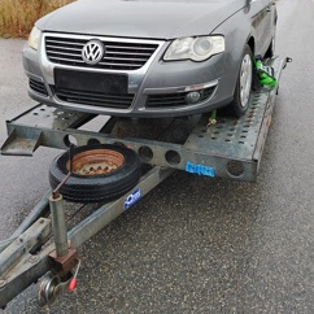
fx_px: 359
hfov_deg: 47.0
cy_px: 80
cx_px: 187
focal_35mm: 35
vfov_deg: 45.7
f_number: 1.75
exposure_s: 1/164
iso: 100
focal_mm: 5.25
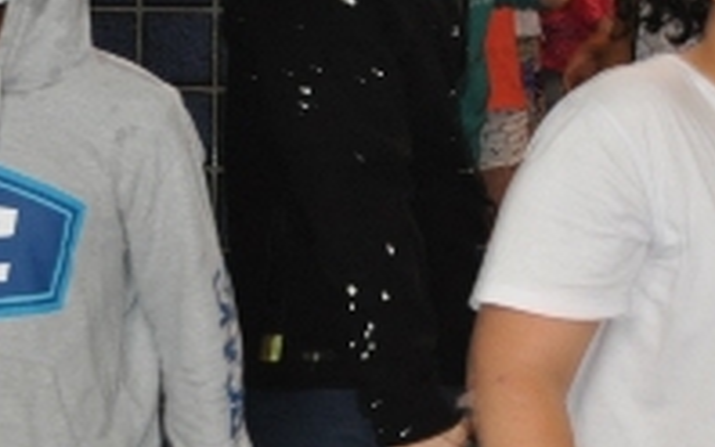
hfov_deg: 9.9
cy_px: -178
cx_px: 827
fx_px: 4094
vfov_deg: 6.2
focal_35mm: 210
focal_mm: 34
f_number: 5
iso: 800
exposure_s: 1/60
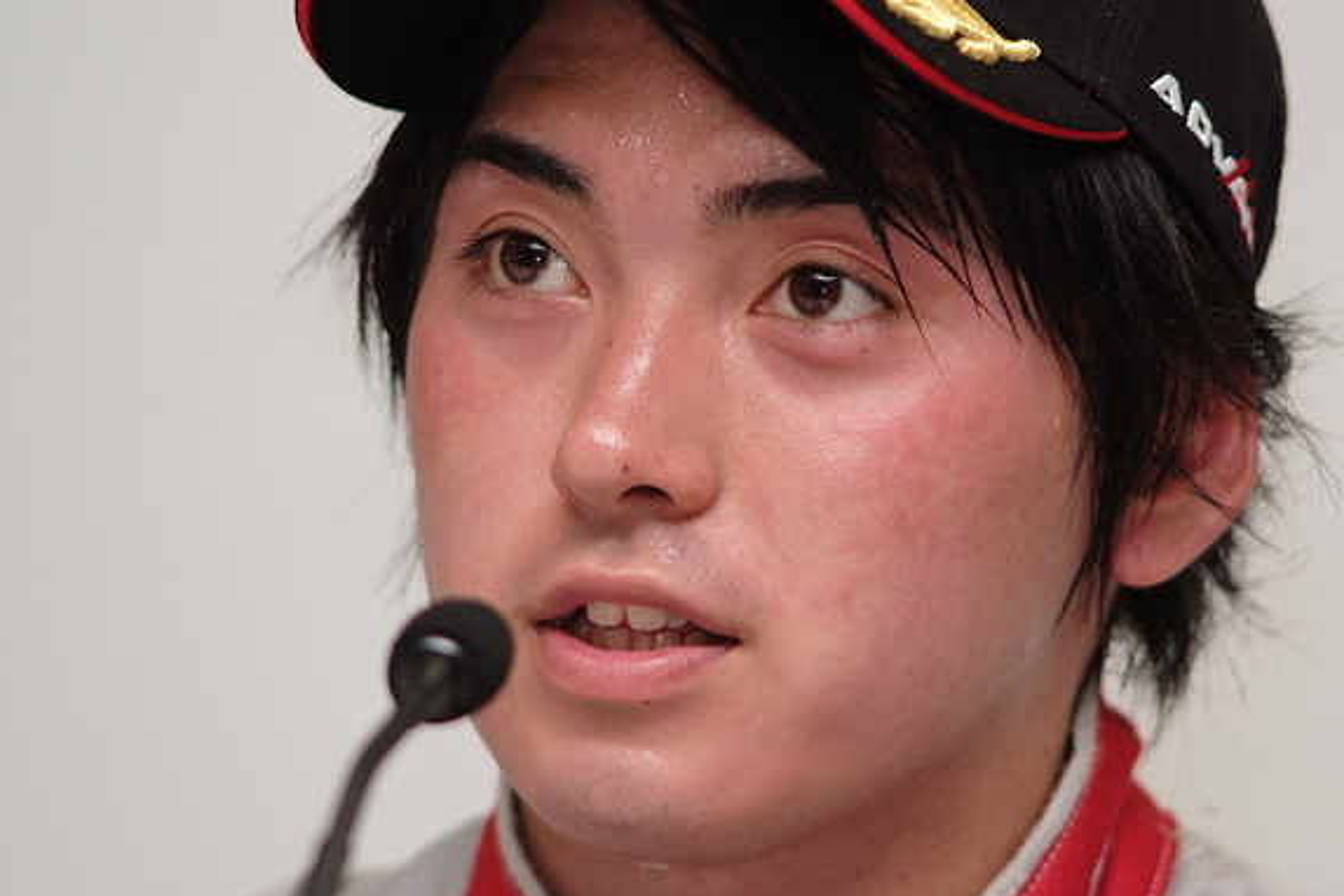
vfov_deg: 4.1
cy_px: 357
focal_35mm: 339
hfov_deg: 6.1
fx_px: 12655
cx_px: 762
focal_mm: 180
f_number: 2.8
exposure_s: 1/250
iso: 200
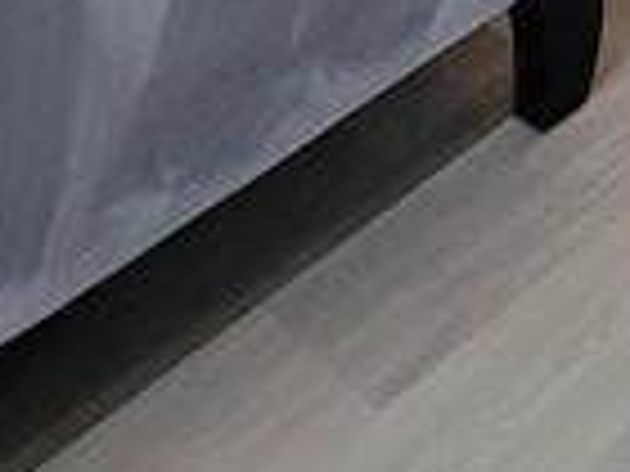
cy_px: -1011
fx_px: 1729
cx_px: 1696
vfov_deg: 10.3
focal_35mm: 95
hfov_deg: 12.8
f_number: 2.2
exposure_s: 1/60
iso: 250
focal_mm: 2.2
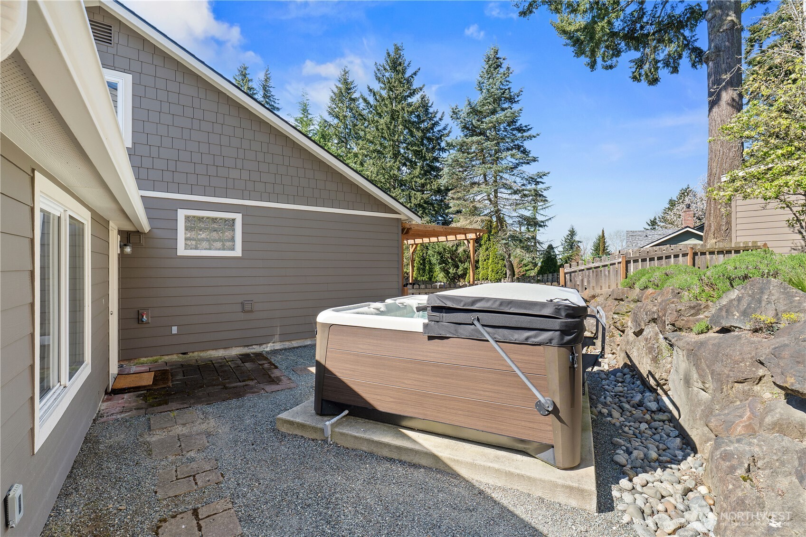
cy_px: 268
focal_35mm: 16
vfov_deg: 73.7
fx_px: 358
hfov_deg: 96.7
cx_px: 403
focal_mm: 16
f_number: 8
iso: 125
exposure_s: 1/160
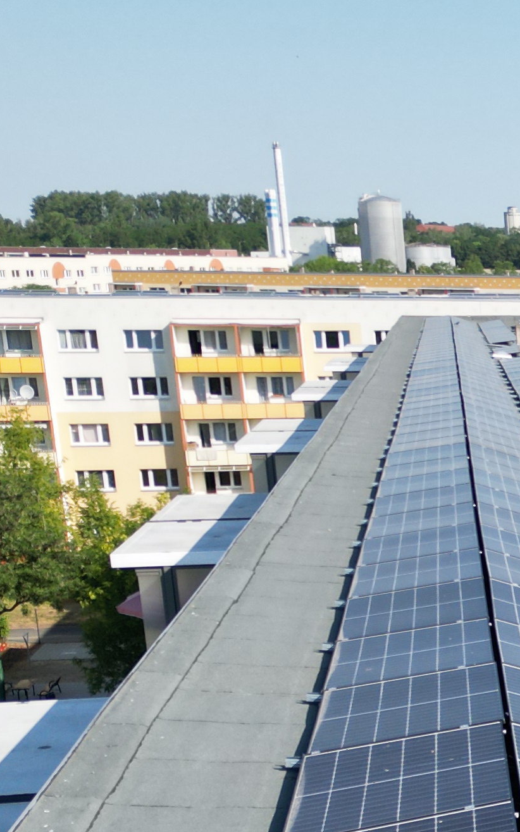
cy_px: 742
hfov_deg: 14.4
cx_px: 979
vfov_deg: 25.7
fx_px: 1768
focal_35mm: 78
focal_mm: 6.72
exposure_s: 1/2500
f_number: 1.7
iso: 140
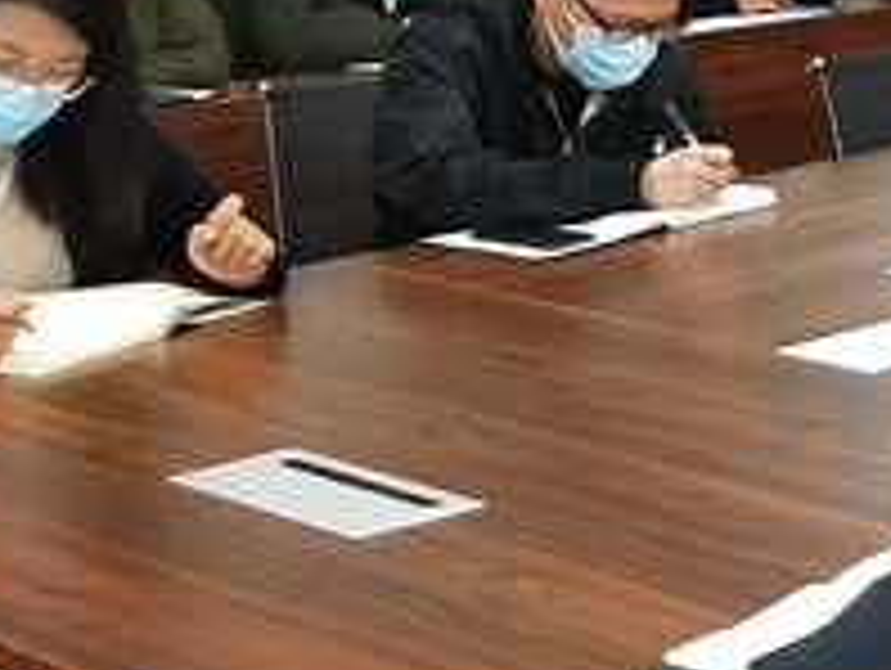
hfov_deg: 15.0
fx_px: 3118
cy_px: -72
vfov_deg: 12.1
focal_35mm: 121
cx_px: 1382
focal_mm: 3.95
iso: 410
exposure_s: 1/50
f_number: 1.8
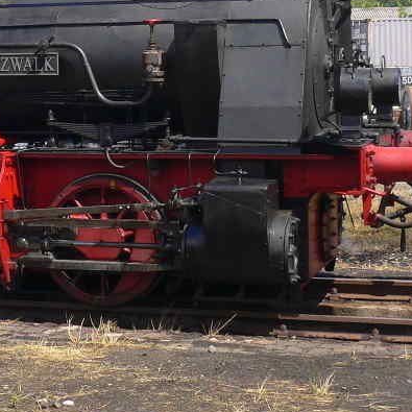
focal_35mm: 110
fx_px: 1481
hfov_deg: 15.6
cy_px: 95
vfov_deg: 15.7
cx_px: 8
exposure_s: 1/250
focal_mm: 6.8
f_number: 6.1
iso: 100
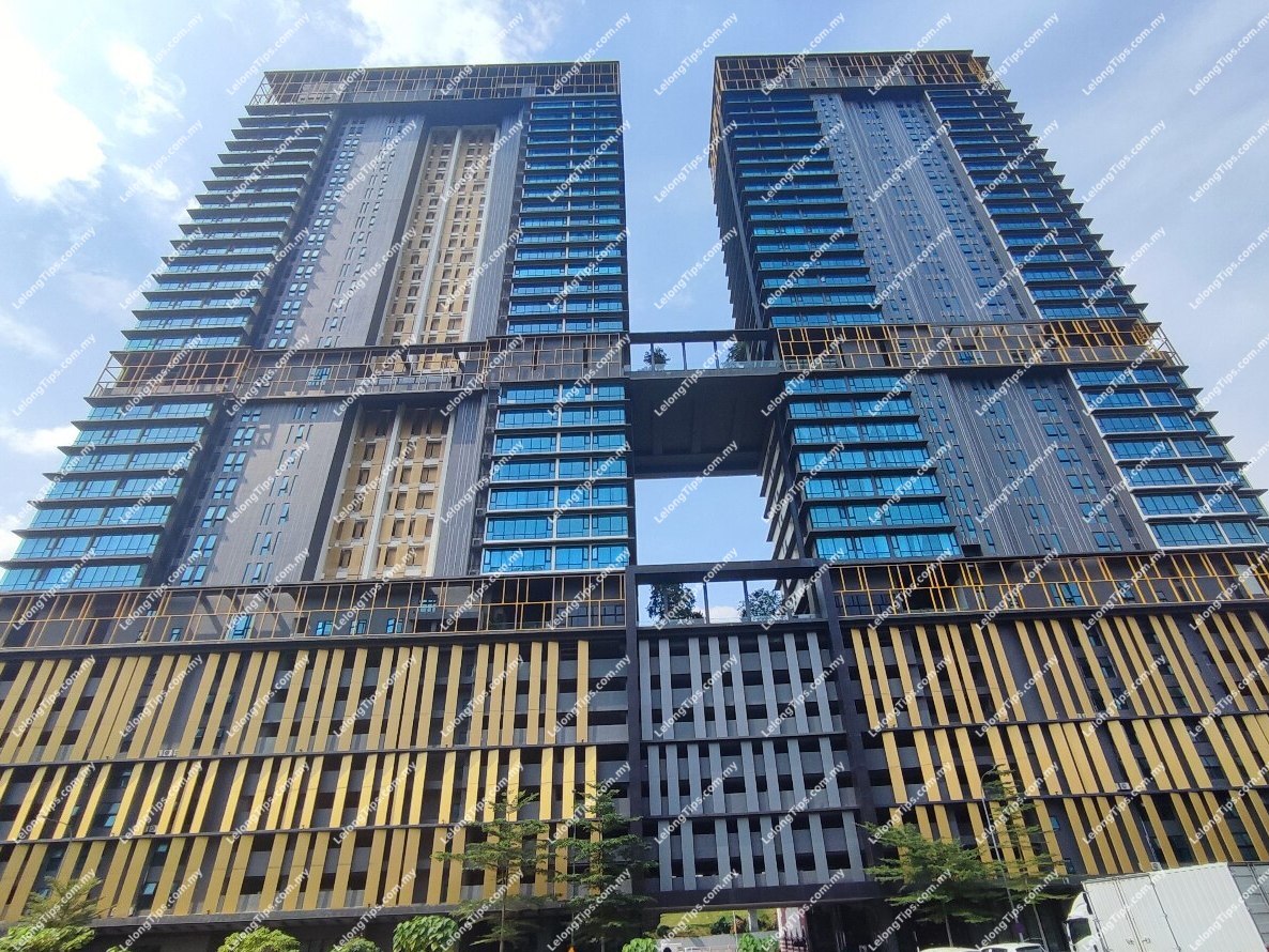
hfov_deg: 94.5
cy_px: 476
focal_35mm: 16
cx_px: 634
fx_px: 587
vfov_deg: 78.1
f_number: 2.2
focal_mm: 1.65
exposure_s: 1/1658
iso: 50
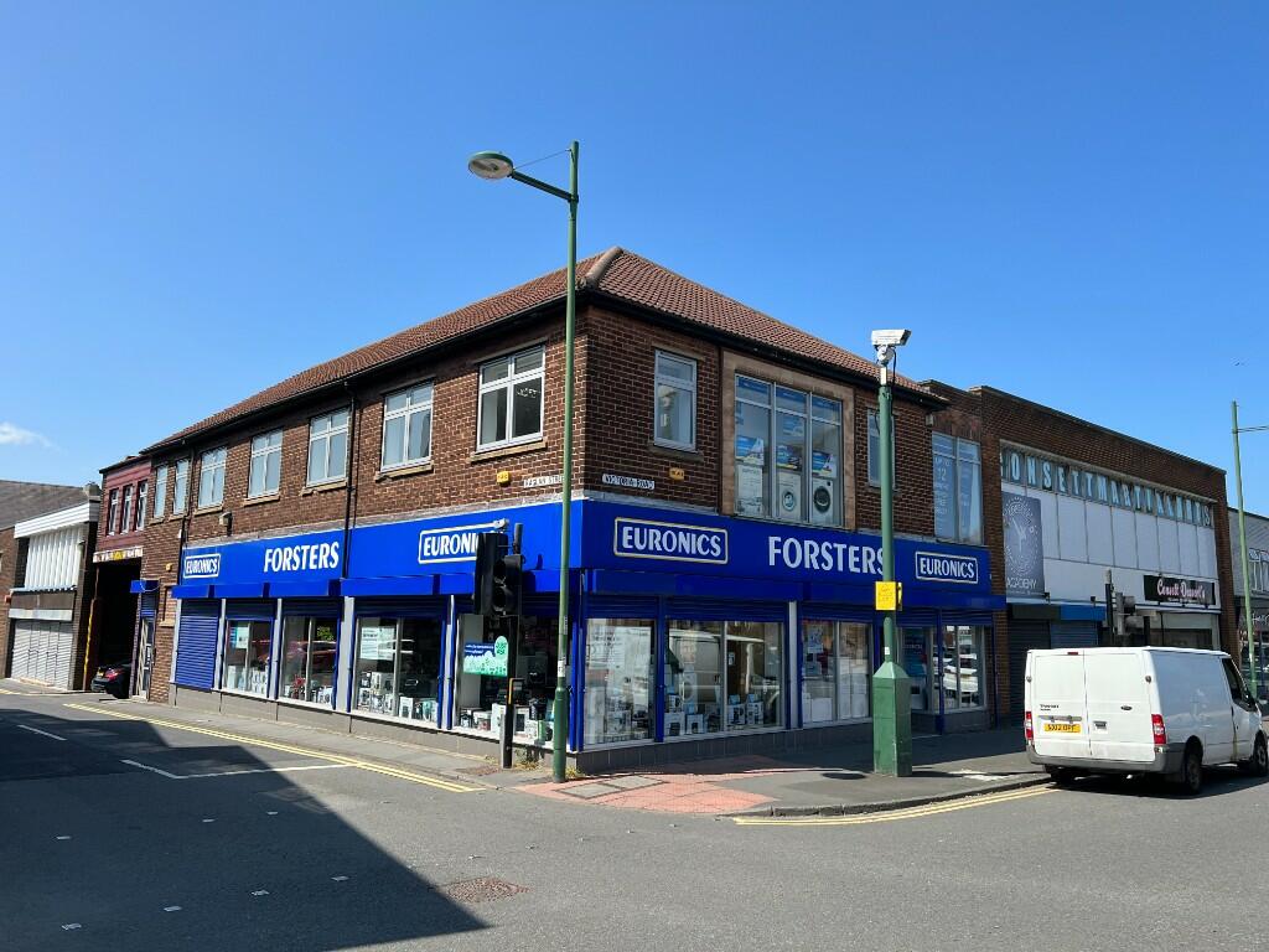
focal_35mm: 26
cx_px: 634
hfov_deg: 67.3
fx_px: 953
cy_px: 476
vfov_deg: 53.1
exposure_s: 1/3257
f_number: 1.5
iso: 50
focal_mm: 5.7
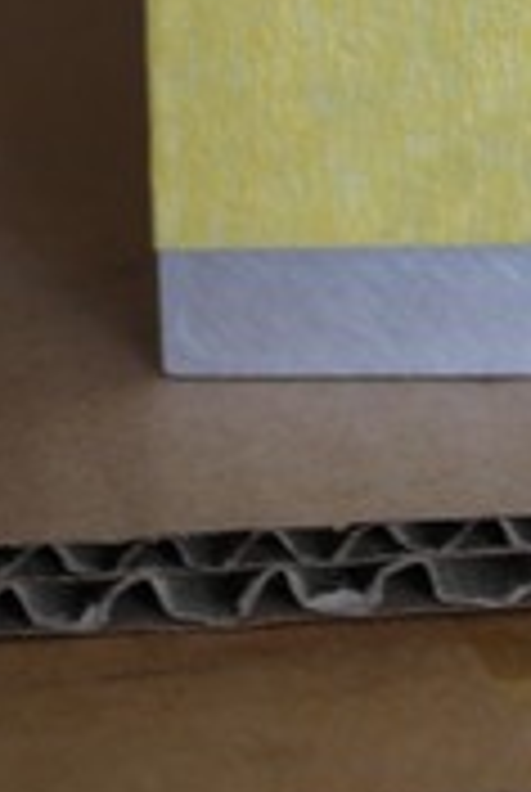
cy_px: -621
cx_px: 308
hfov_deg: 7.1
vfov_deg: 10.0
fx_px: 4297
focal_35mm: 195
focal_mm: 28
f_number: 4
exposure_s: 1/100
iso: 400
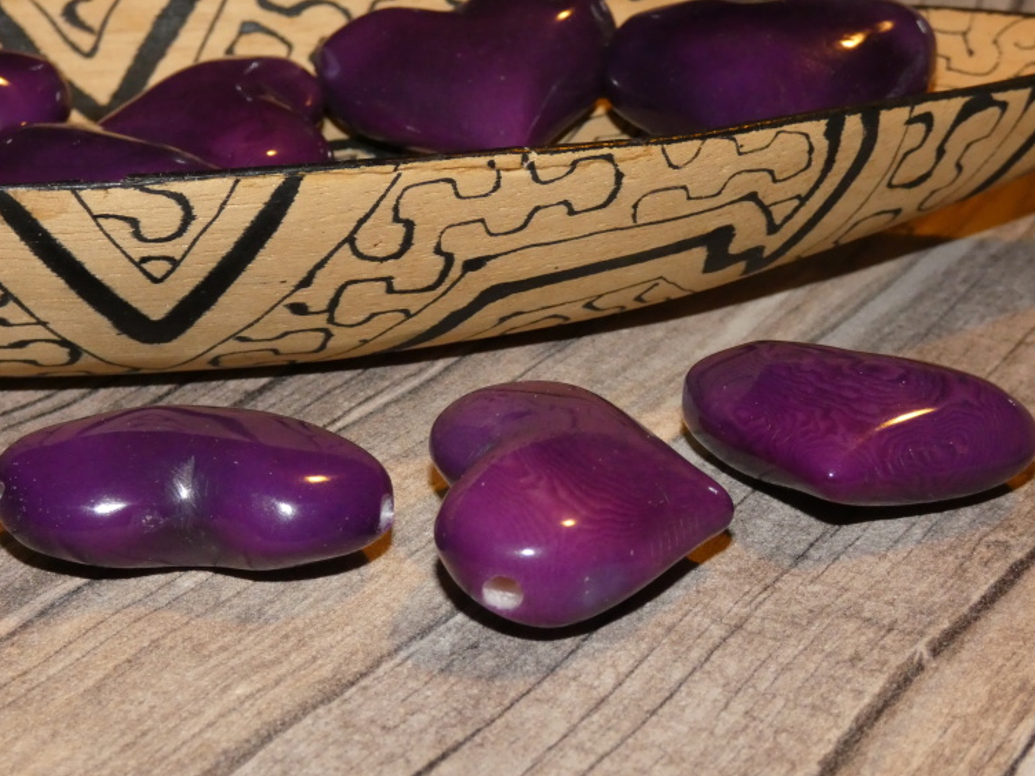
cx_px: 488
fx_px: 2421
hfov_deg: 24.1
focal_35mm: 81
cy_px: 383
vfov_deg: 18.2
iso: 800
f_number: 4.4
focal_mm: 13.7
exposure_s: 1/60
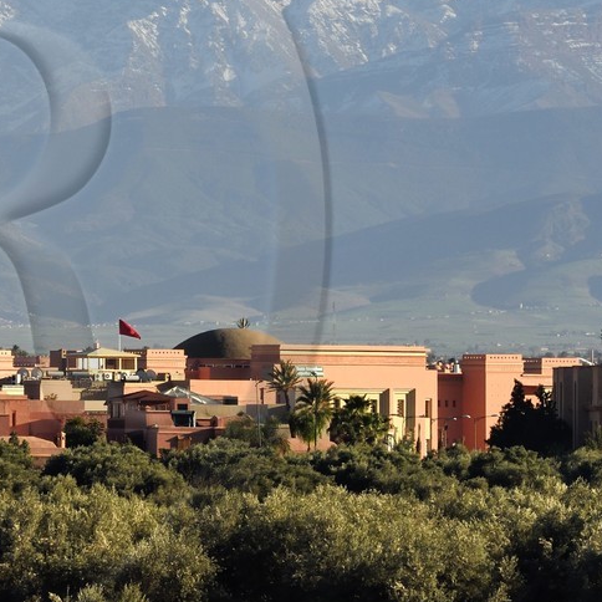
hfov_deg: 3.1
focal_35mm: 562
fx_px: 11058
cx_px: -188
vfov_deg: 3.1
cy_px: 226
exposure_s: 1/320
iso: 200
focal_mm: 200
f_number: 13
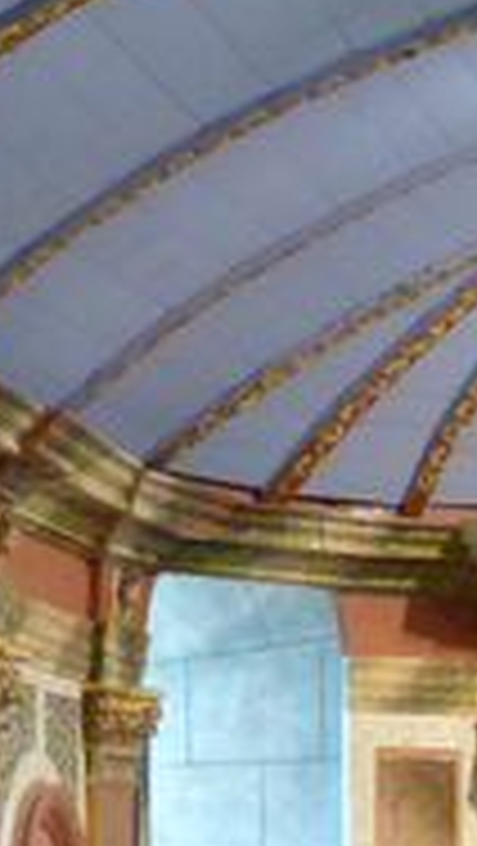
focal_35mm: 213
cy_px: 1287
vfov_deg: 9.8
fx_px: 4781
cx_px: 950
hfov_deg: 5.6
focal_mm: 8.2
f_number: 3.2
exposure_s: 1/25
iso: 400
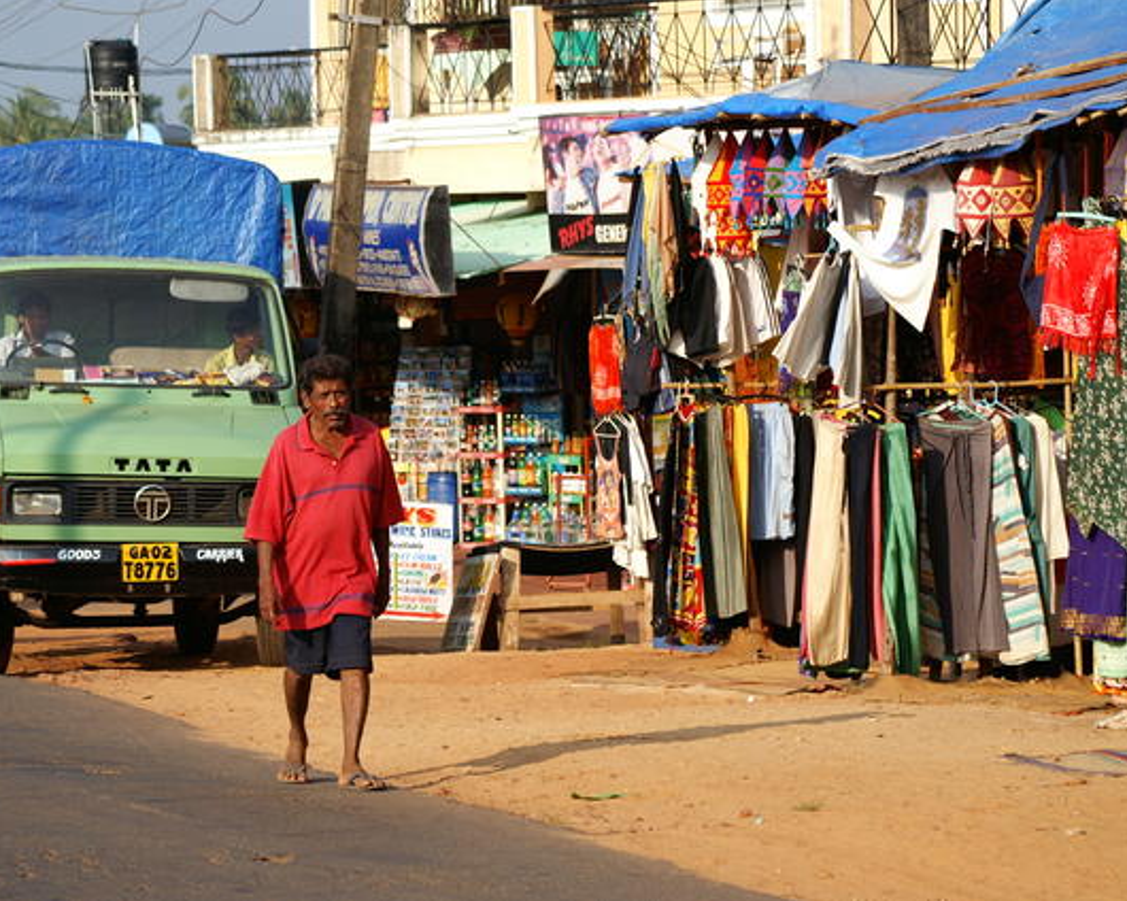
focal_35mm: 170
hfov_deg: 11.3
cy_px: 450
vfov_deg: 9.1
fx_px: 5670
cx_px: 457
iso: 200
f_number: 7.1
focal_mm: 100
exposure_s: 1/640
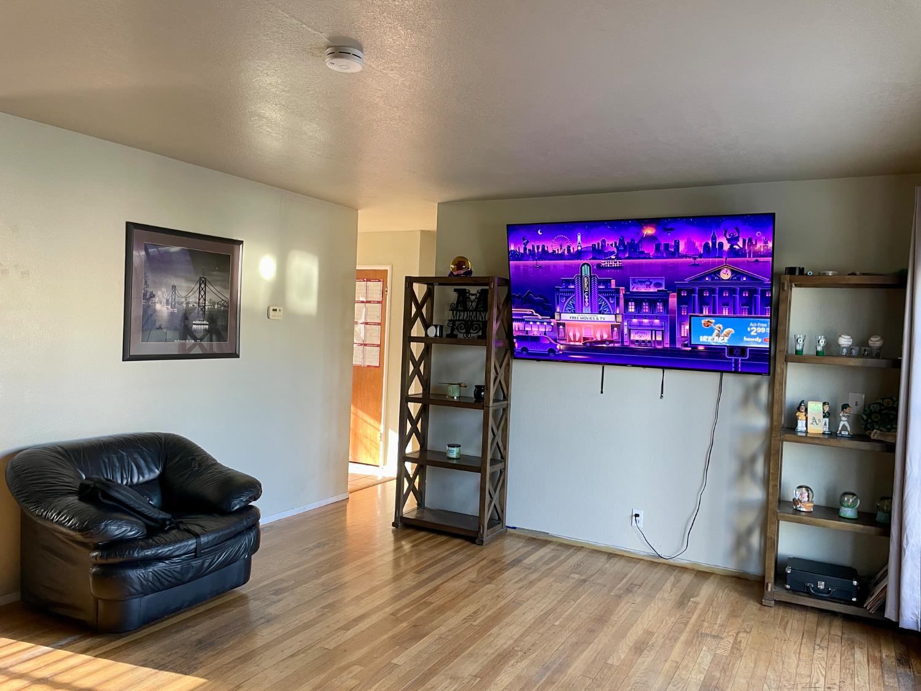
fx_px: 692
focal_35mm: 26
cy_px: 346
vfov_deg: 53.1
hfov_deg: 67.3
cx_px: 460
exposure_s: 1/95
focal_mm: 4.2
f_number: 1.6
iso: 125
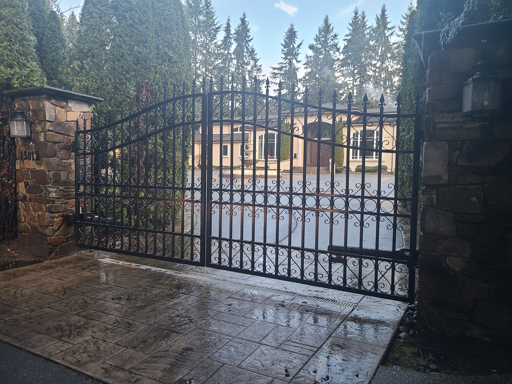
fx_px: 385
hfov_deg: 67.3
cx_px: 256
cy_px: 192
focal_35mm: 26
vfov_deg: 53.1
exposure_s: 1/59
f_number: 1.8
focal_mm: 5.4
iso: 50
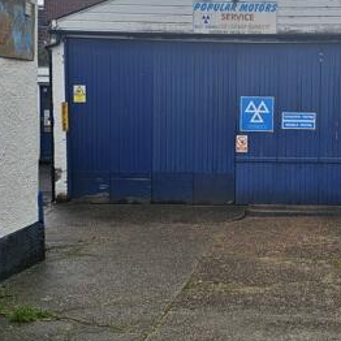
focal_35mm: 62
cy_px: 133
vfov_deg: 27.6
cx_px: 276
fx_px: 691
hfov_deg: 27.1
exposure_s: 1/410
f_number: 1.7
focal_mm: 6.3
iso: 10
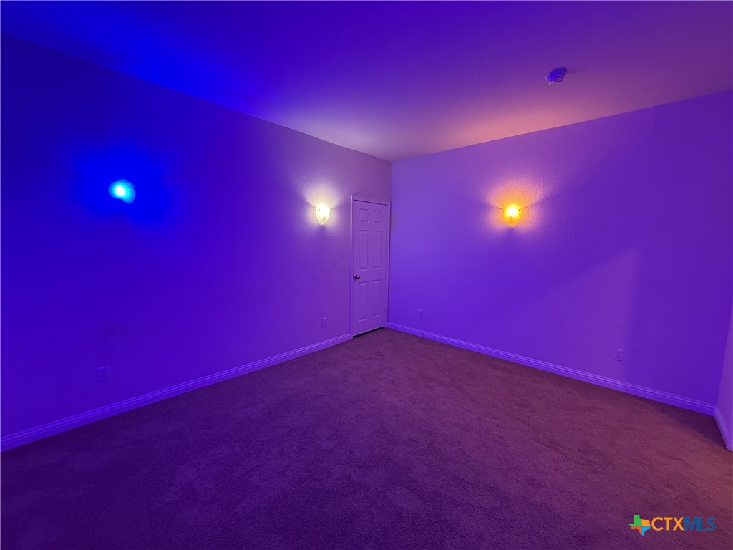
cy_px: 275
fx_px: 296
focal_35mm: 14
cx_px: 366
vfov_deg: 85.7
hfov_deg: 102.1
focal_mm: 2.22
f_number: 2.2
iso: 250
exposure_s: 1/60
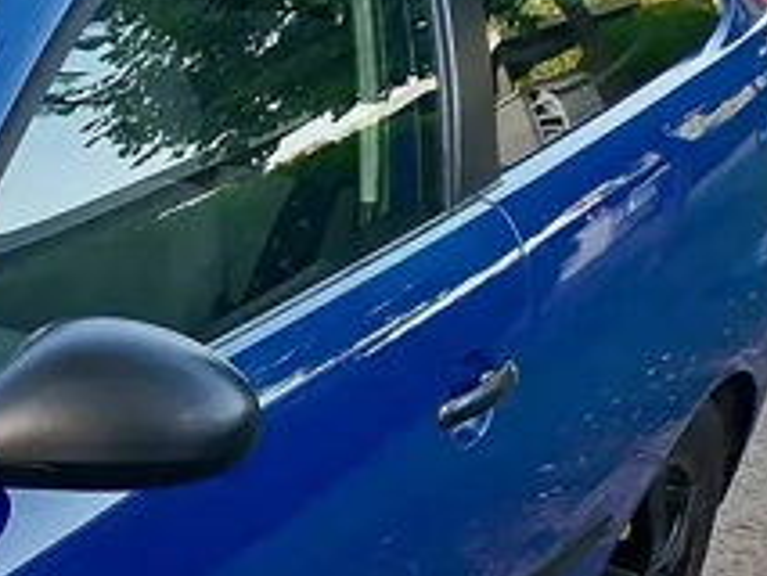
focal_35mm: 108
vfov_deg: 13.2
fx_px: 2394
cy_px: 745
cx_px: -673
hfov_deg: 15.3
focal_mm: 5.54
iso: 40
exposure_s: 1/147
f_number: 1.8
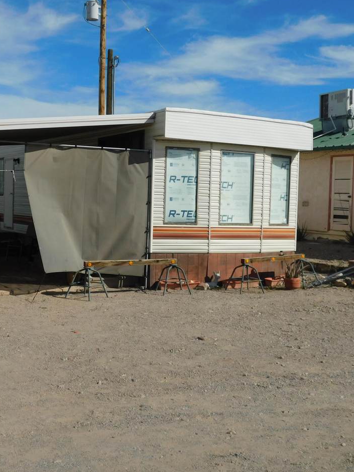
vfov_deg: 38.9
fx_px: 668
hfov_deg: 29.5
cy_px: 233
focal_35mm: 49
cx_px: 121
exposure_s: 1/800
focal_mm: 6.3
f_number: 7
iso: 125
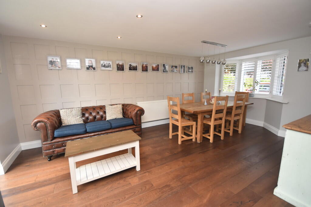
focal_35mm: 15
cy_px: 104
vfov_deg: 77.3
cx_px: 156
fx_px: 130
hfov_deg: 100.4
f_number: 4
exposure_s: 1/125
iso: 800
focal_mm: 10
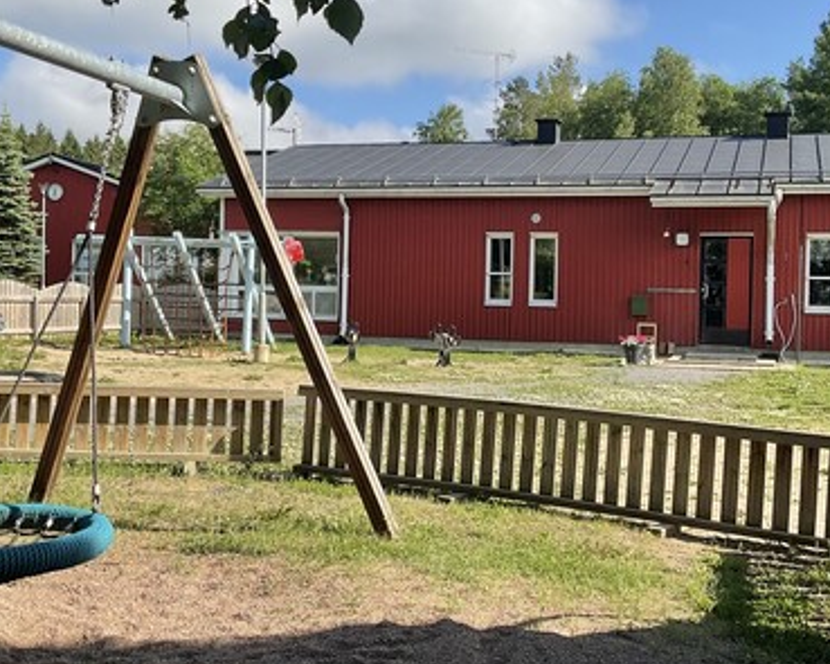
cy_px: 317
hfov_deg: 40.3
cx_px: 457
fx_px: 1130
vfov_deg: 32.7
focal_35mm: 46
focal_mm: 3
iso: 16
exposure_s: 1/1451
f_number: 1.8
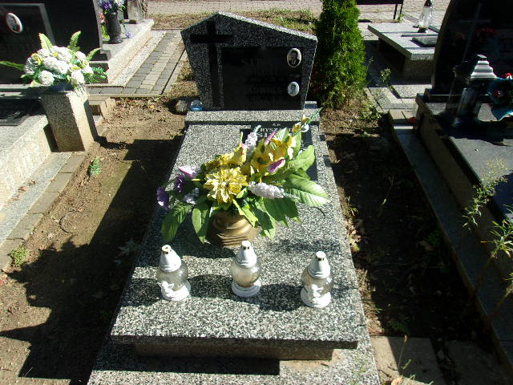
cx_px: 256
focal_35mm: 27
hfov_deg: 65.3
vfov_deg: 51.4
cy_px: 192
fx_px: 400
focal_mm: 4.9
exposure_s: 1/70
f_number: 10.4
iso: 80
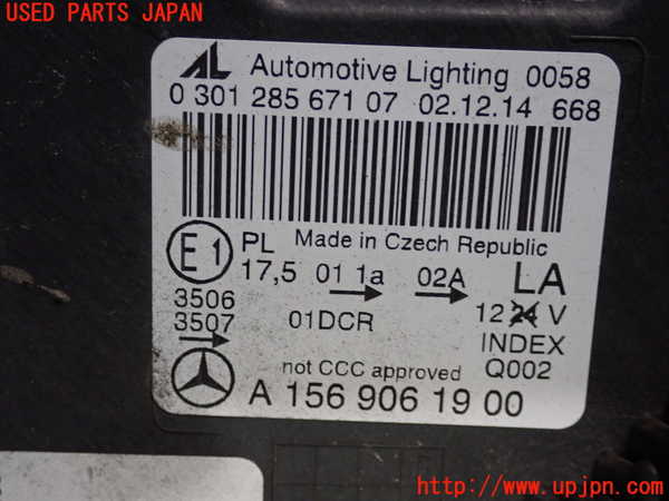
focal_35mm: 50
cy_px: 250
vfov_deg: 29.1
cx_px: 334
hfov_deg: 38.2
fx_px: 966
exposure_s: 1/50
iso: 640
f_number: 3.2
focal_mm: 9.01
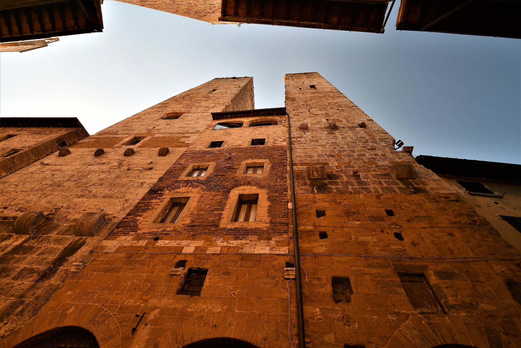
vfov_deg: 77.3
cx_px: 260
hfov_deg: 100.4
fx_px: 217
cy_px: 174
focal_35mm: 15
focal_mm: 10
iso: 320
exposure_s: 1/250
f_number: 5.6
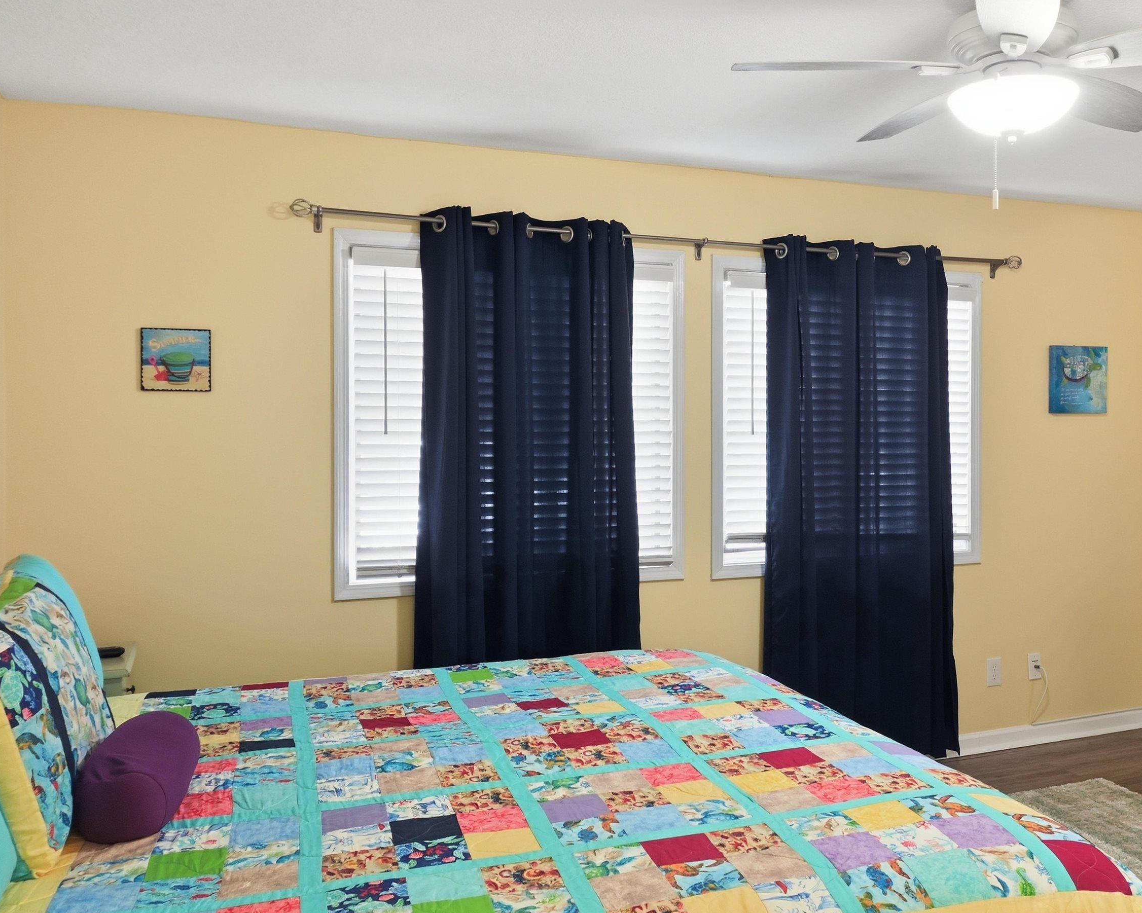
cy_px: 444
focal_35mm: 33
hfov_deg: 54.1
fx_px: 1103
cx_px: 717
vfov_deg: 45.0
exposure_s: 1/13
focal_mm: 17
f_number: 8
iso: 200
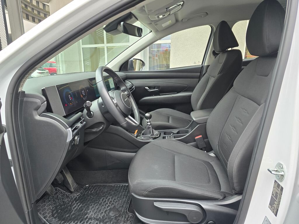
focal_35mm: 23
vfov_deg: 58.9
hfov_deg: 73.9
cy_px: 112
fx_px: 199
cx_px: 150
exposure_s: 1/180
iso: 200
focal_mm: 6.3
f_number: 1.7
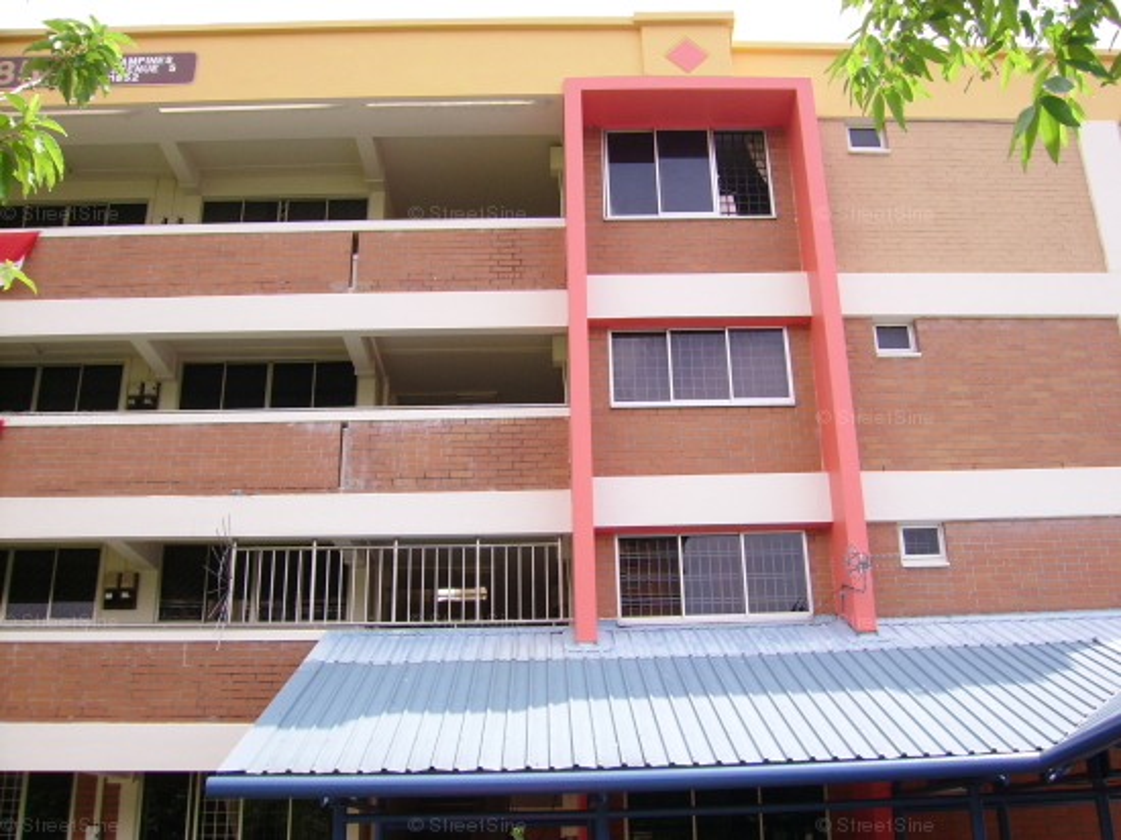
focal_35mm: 35
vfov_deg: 40.7
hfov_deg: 52.6
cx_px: 560
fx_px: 1133
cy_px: 420
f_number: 5.8
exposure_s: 1/192
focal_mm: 5.95
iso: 50
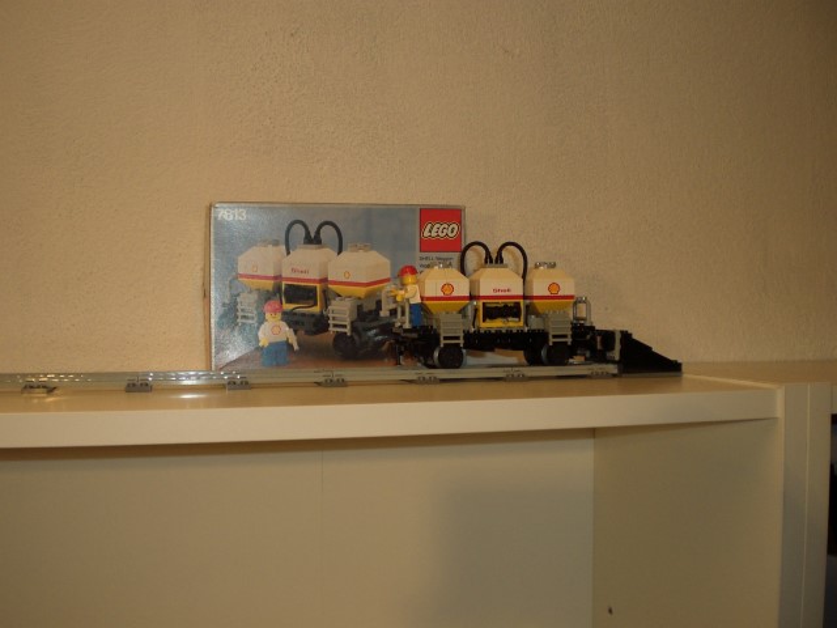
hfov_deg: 49.0
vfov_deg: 37.7
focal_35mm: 38
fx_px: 919
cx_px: 418
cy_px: 314
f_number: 3.1
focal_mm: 6.3
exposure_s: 1/100
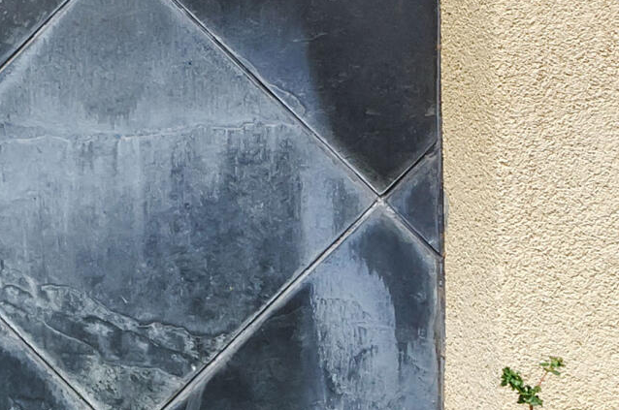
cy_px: -491
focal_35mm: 141
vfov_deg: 9.0
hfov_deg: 12.1
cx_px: -805
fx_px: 2420
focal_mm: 20
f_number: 11
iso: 400
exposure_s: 1/500
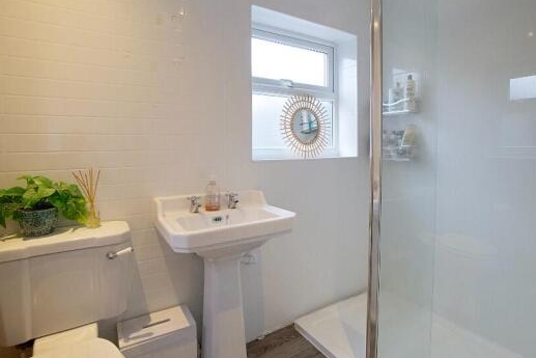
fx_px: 283
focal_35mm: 19
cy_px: 156
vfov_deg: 64.4
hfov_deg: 86.7
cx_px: 290
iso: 1250
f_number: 4
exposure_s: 1/160
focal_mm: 10
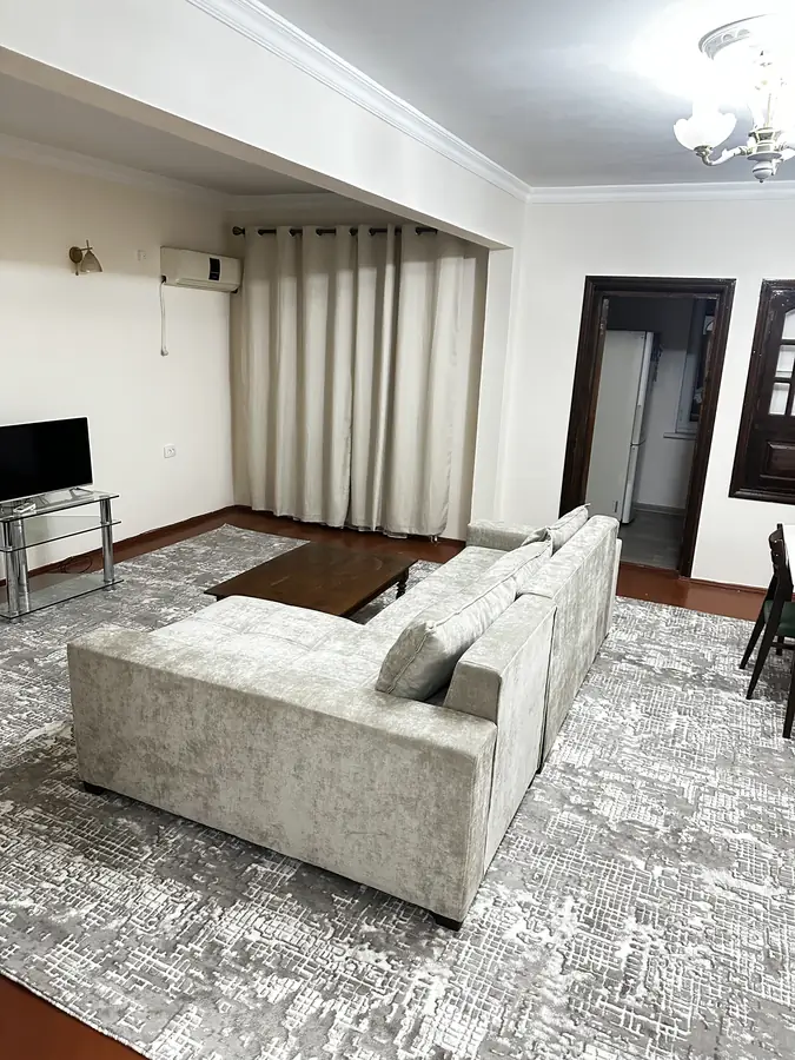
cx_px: 398
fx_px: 735
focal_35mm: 24
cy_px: 530
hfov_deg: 56.8
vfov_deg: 71.6
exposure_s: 1/50
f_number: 1.78
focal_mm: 6.86
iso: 640
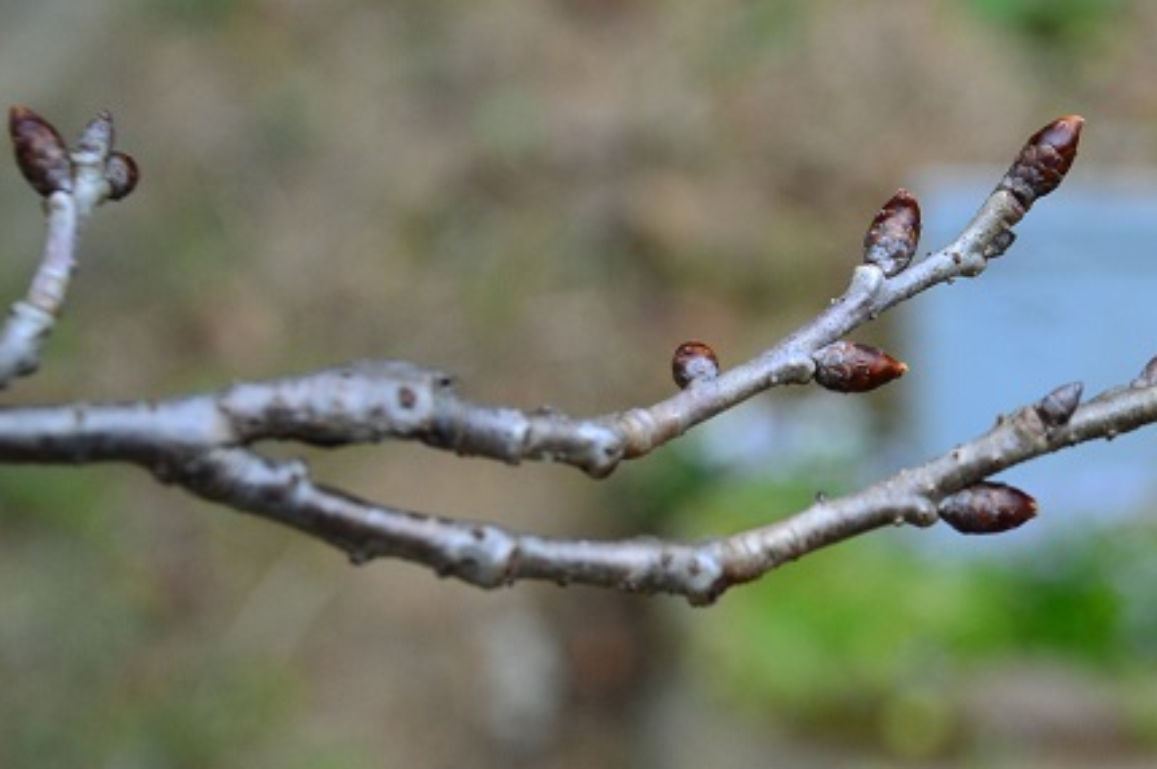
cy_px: 440
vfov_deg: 9.8
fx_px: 4496
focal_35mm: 140
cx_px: 928
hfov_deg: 14.6
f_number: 7.1
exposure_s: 1/125
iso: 800
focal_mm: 58
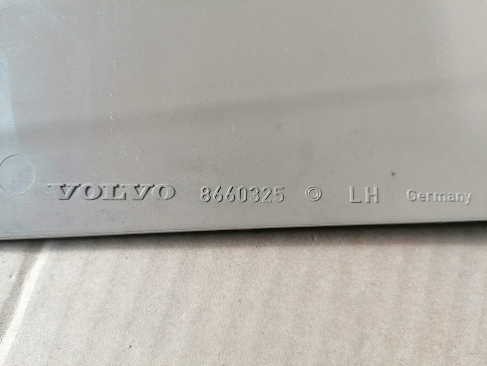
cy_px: 183
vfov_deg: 51.4
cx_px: 244
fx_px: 380
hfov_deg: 65.3
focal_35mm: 27
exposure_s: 1/100
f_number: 1.8
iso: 64
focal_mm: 4.75
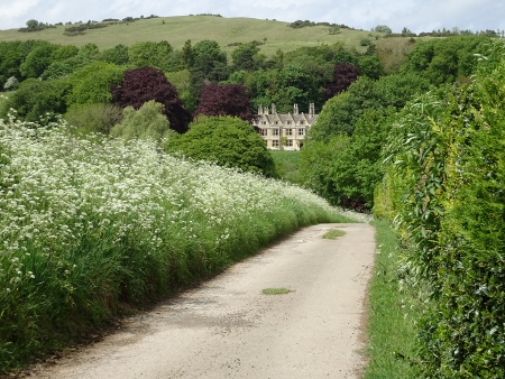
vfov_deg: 23.0
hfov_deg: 30.3
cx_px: 252
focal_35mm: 64
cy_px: 190
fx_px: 934
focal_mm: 10.95
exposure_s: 1/400
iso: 80
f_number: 4.5
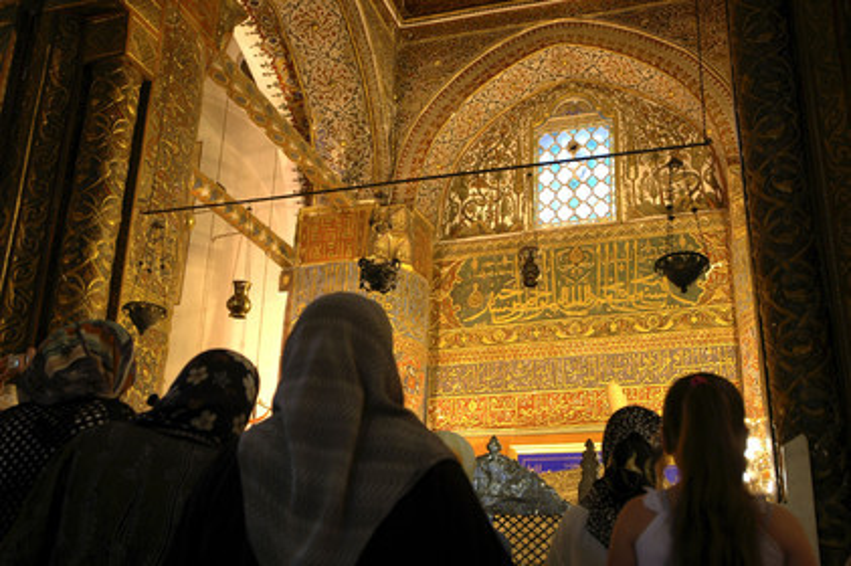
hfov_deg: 49.6
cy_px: 283
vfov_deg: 34.2
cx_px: 426
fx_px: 921
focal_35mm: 39
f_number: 3.2
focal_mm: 26
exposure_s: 1/20
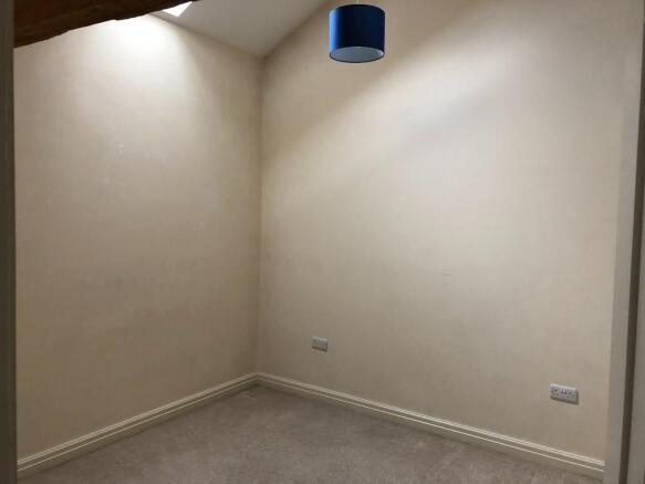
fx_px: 522
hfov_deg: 63.5
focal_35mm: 28
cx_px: 322
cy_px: 242
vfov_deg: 49.7
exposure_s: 1/17
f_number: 1.8
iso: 50
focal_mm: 3.99
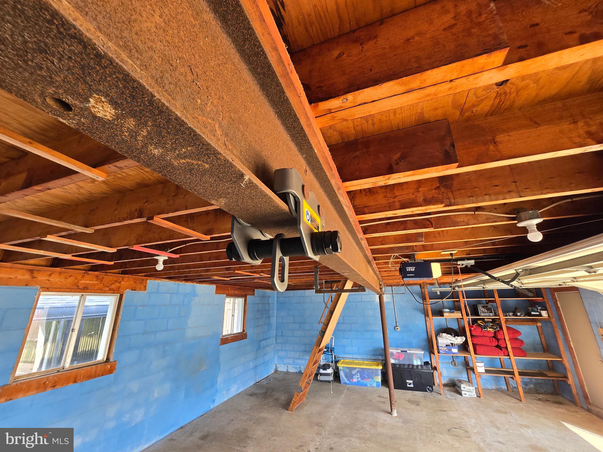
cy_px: 226
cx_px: 302
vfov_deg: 89.9
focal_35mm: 13
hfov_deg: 106.2
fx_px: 226
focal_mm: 1.7
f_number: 2.2
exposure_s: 1/60
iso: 40
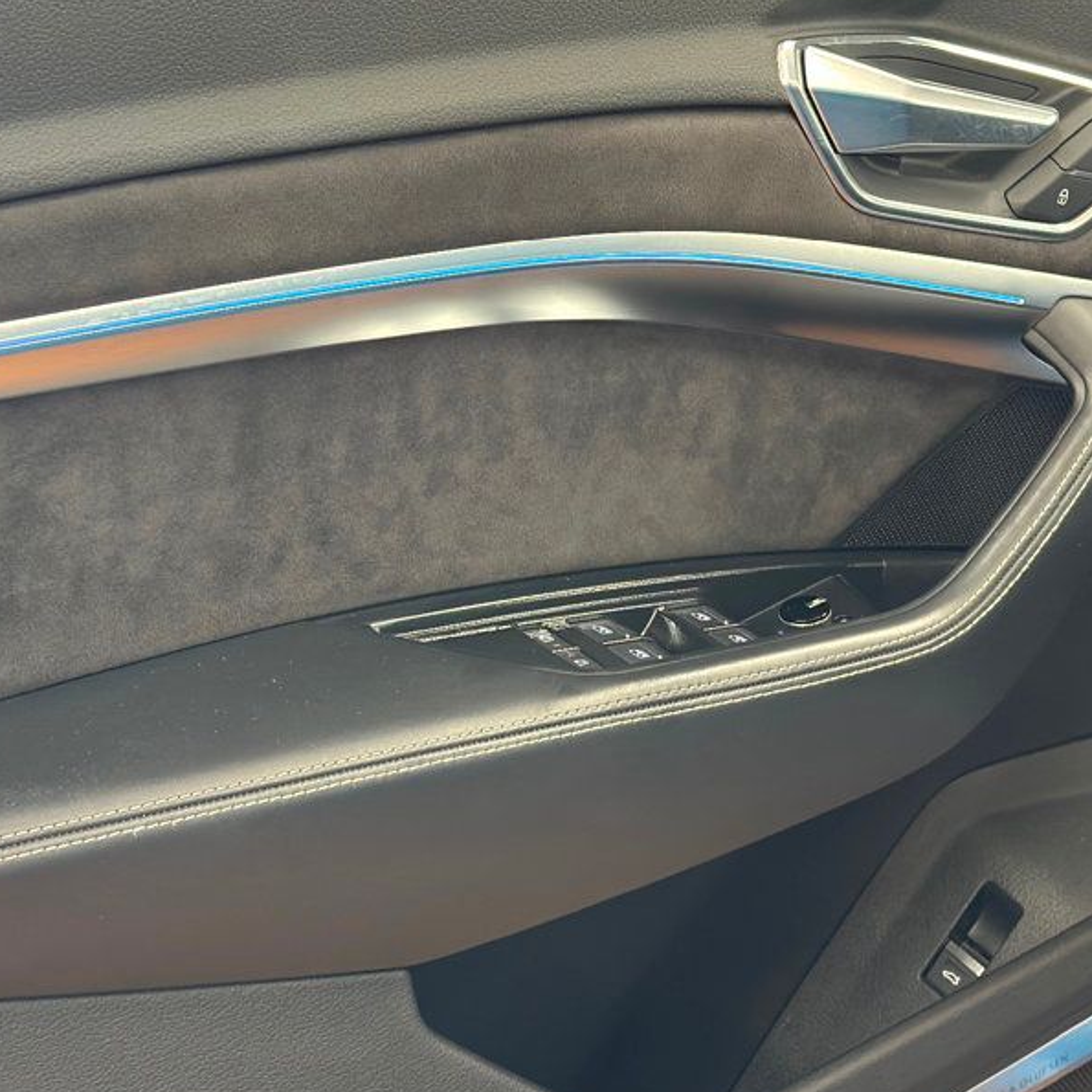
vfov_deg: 23.7
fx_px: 2605
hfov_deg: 23.7
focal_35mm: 73
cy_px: 468
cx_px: 567
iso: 320
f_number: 1.78
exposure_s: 1/40
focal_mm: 6.86
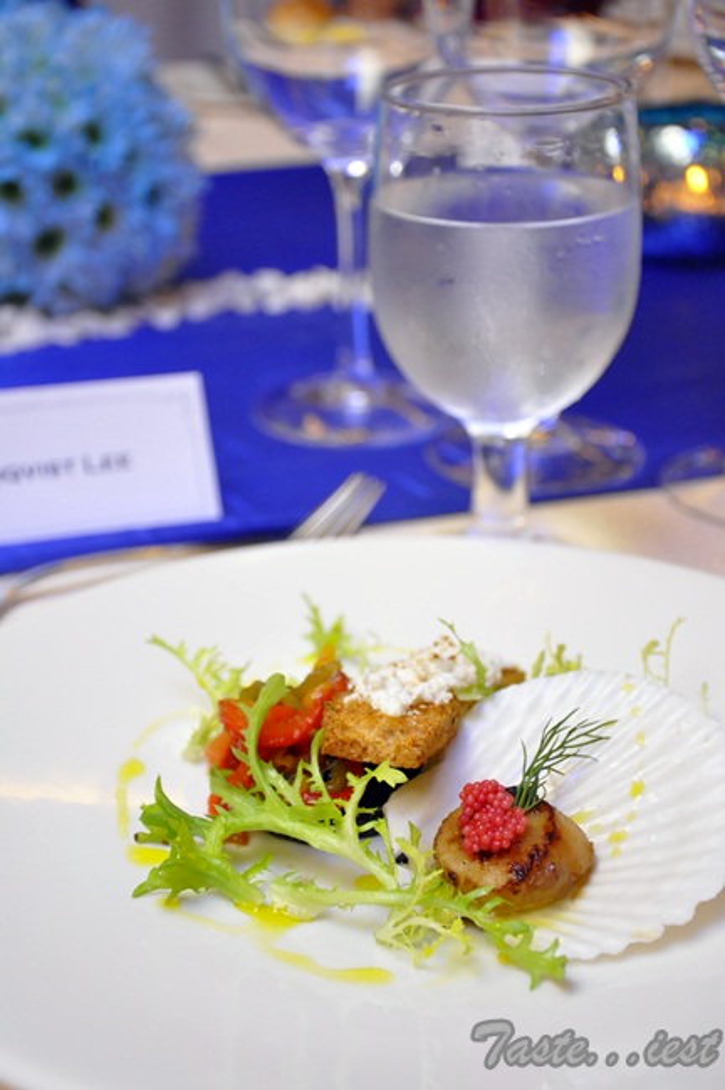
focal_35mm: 68
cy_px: 545
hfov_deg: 20.1
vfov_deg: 29.9
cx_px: 362
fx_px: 2043
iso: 2000
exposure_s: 1/125
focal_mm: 45
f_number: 4.8
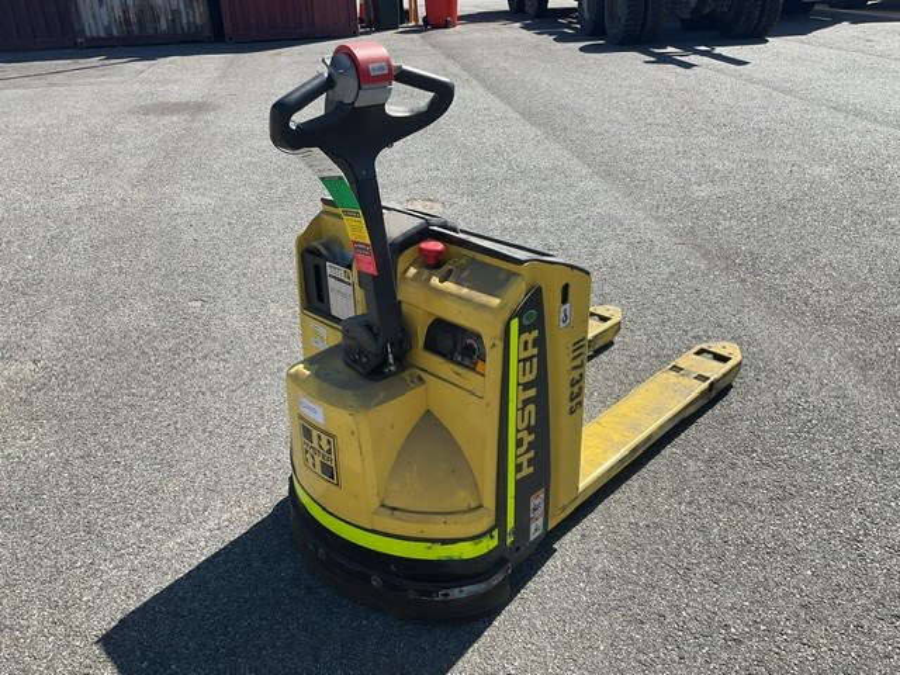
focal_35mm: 29
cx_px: 450
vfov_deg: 48.2
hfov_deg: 61.7
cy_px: 338
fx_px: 754
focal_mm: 3
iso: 16
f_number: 1.8
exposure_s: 1/1534
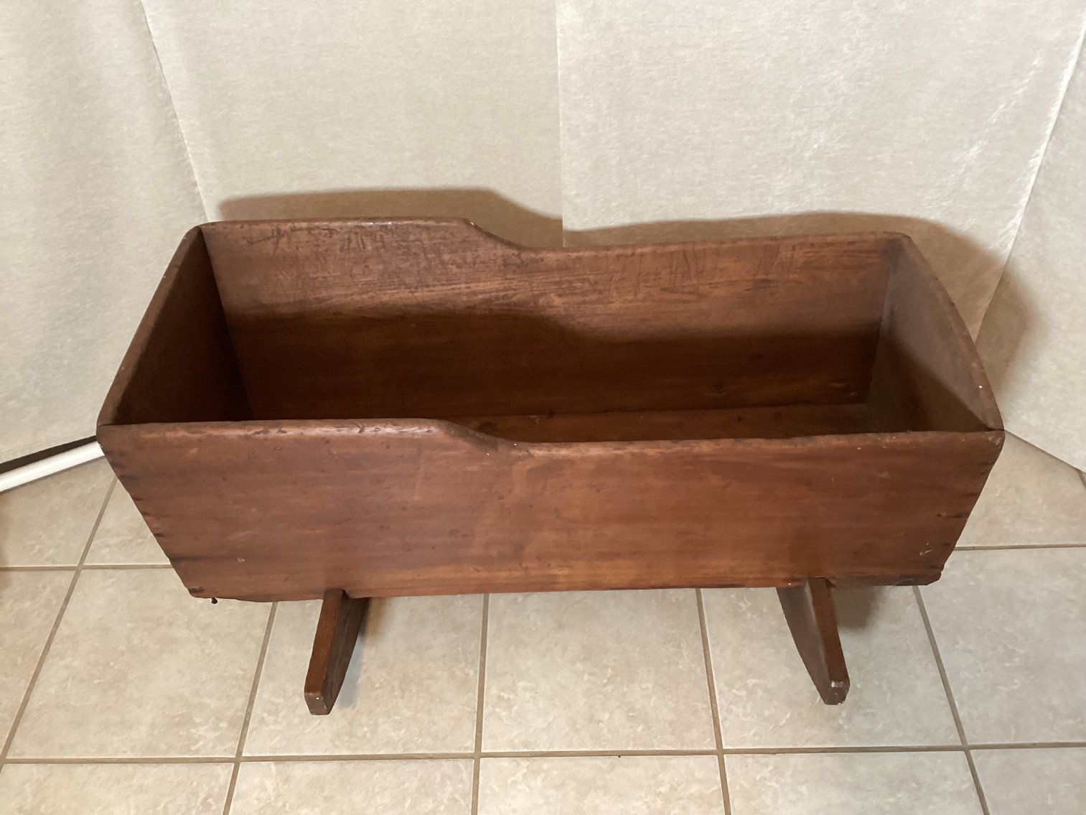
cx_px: 543
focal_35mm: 31
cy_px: 408
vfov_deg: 45.4
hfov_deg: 58.3
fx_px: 973
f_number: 2.4
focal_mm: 3.3
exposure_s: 1/33
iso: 250
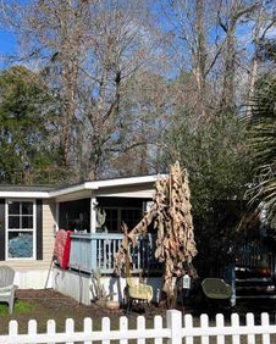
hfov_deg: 32.0
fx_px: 459
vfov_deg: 40.8
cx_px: 33
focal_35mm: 45
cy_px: 215
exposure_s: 1/8000
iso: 50
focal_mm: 5.7
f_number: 1.5
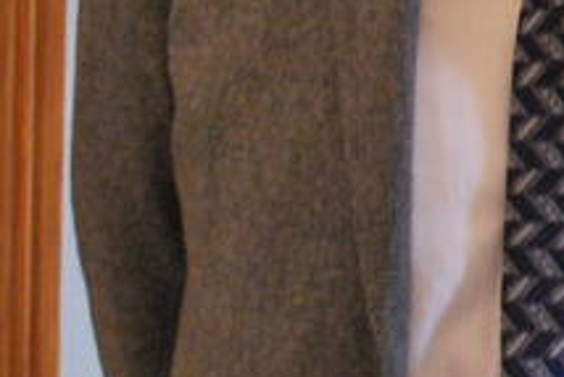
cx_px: 1067
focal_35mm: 230
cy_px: -246
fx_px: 3606
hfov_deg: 8.5
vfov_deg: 5.9
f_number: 4.2
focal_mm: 26
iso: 800
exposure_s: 1/30
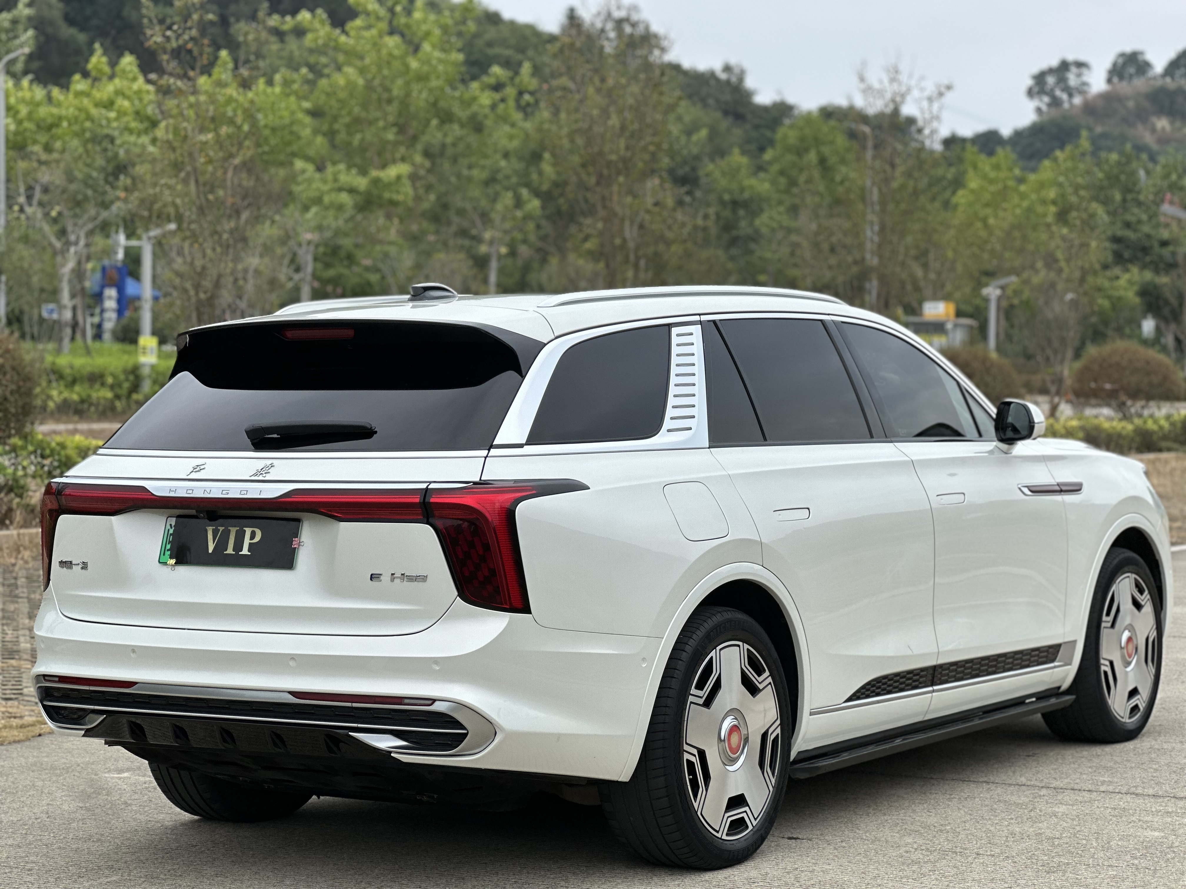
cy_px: 444
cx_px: 593
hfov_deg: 25.3
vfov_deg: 19.1
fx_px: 2638
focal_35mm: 77
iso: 25
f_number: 2.8
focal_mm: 9
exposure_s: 1/264
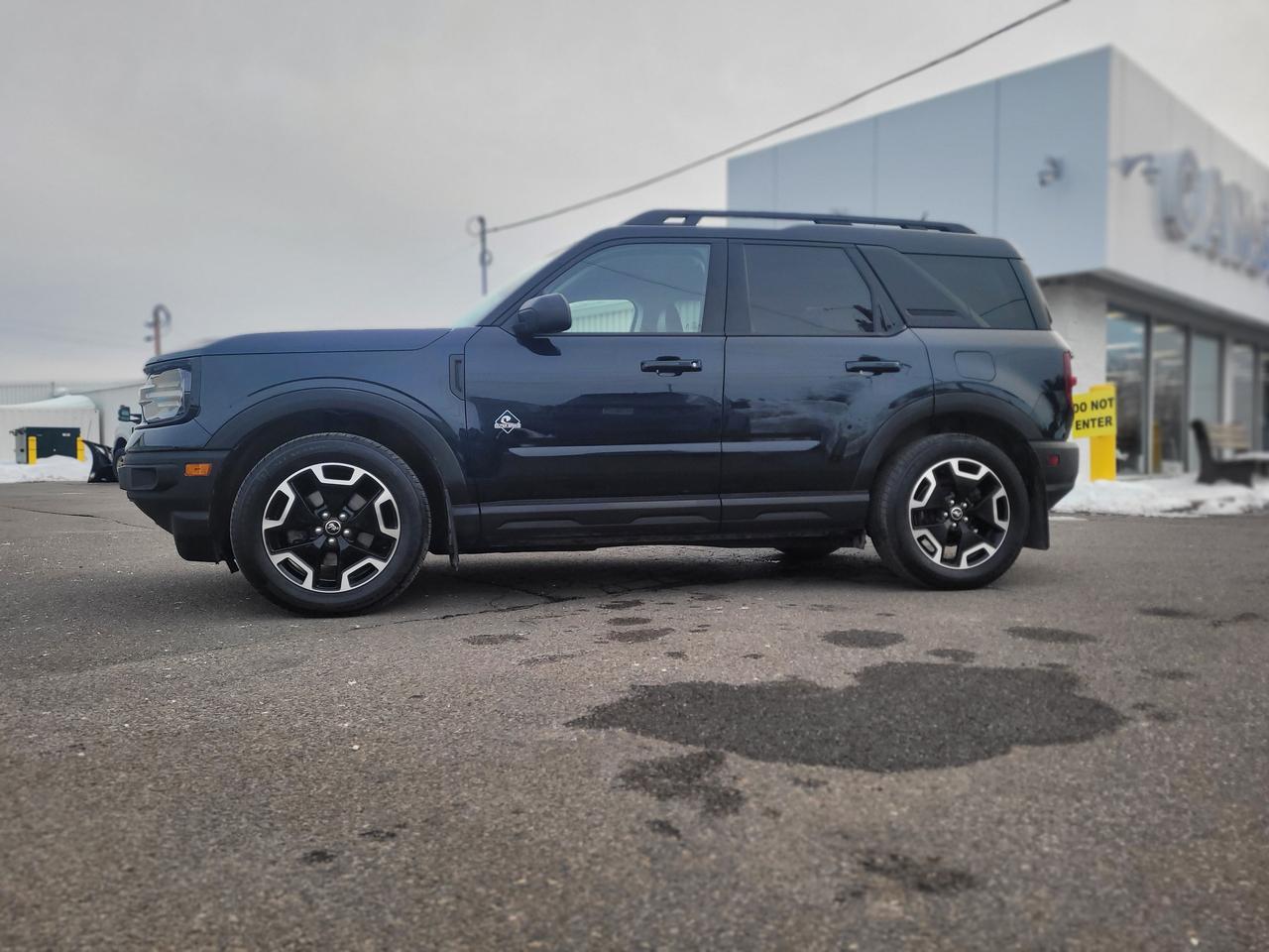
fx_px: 953
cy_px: 476
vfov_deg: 53.1
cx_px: 634
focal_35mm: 26
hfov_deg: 67.3
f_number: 1.8
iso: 40
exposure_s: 1/500
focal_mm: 5.4
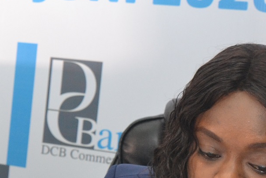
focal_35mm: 103
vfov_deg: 13.3
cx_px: -114
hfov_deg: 18.0
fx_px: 761
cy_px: 93
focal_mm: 18
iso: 800
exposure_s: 1/100
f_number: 4
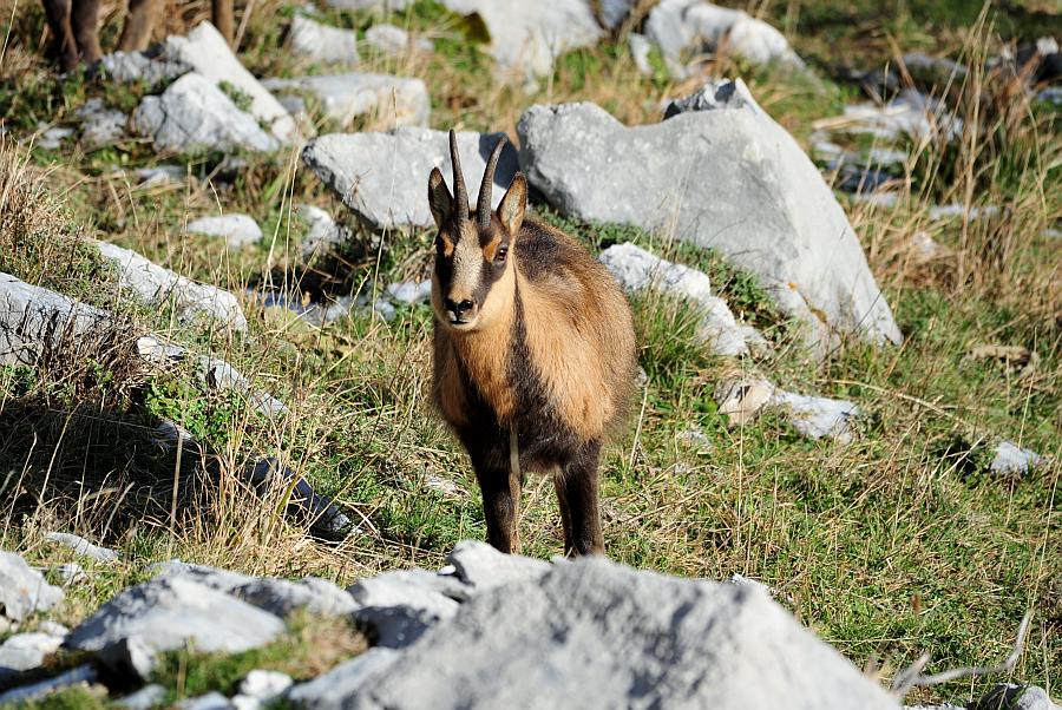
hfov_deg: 4.1
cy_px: 355
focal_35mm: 500
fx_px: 14764
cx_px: 531
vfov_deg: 2.8
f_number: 9
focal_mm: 500
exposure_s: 1/320
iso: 200
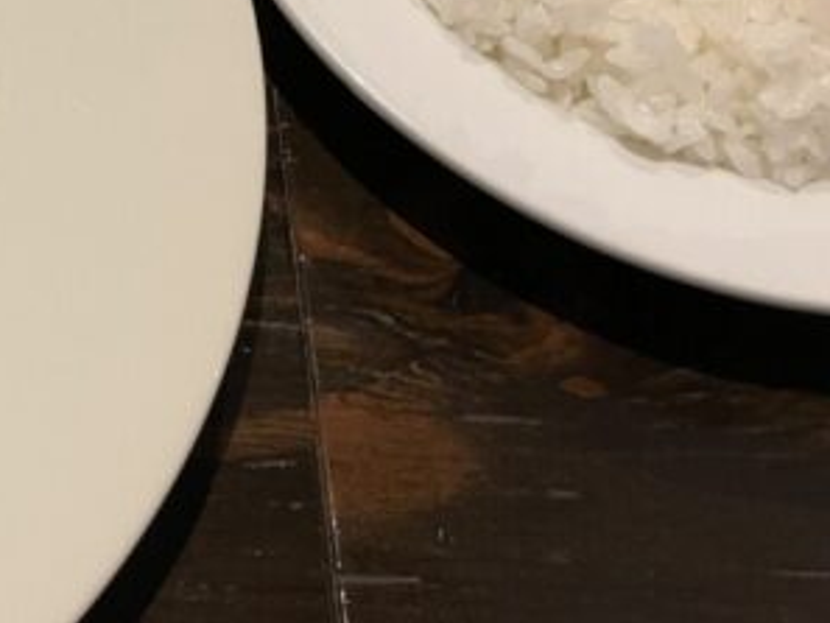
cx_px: -110
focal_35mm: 69
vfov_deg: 21.0
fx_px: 1655
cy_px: 98
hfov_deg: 25.8
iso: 400
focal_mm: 3.99
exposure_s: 1/40
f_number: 1.8
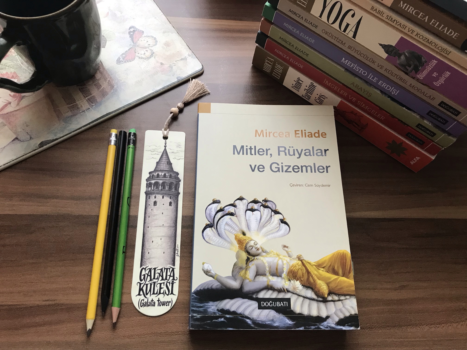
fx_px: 378
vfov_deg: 49.7
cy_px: 175
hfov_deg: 63.4
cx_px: 234
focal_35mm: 28
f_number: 1.8
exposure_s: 1/25
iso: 32
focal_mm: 3.99
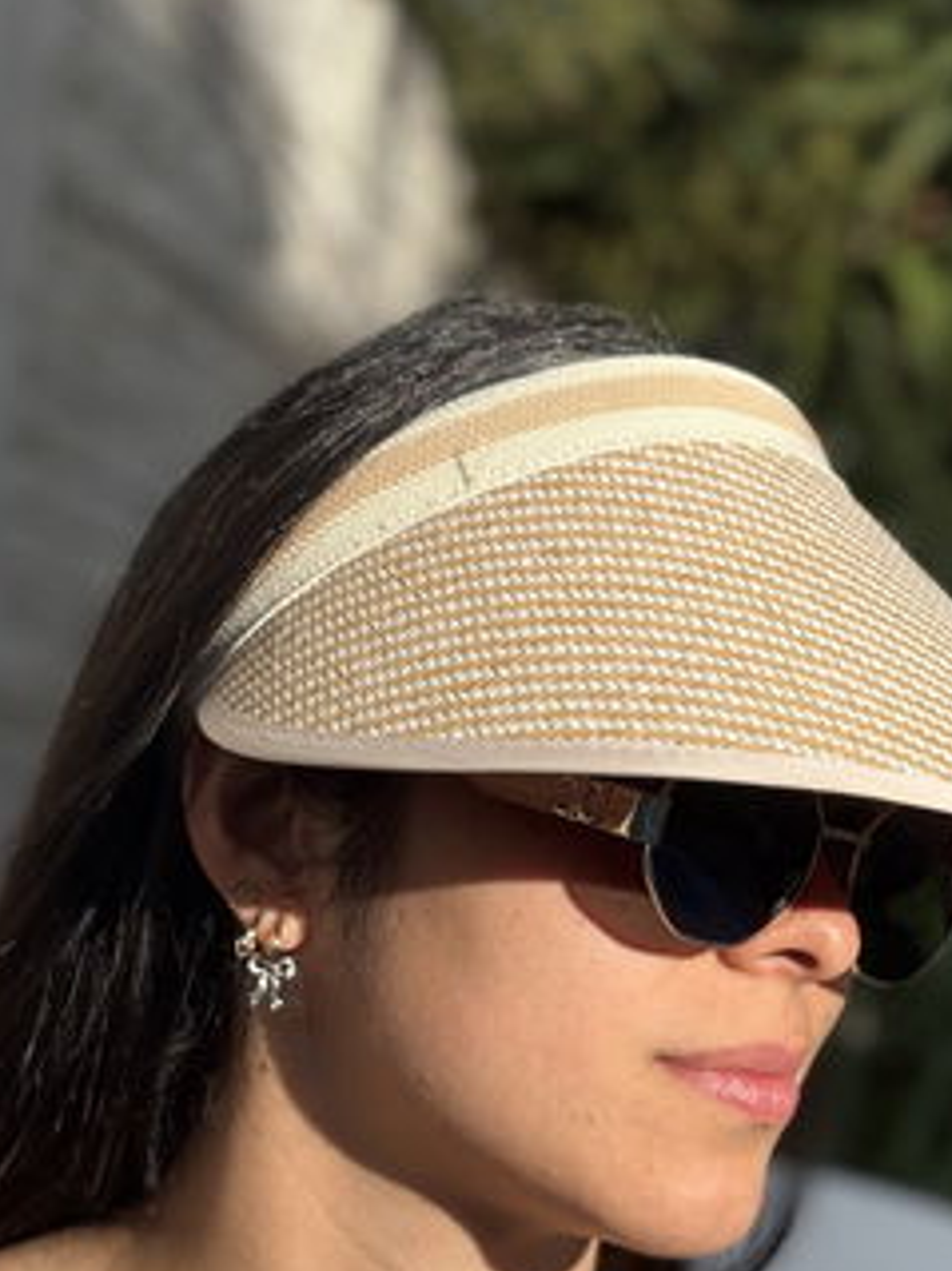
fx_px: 3192
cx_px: 749
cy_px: 887
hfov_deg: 16.8
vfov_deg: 22.4
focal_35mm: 87
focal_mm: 5.96
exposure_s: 1/3279
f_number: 1.6
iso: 50
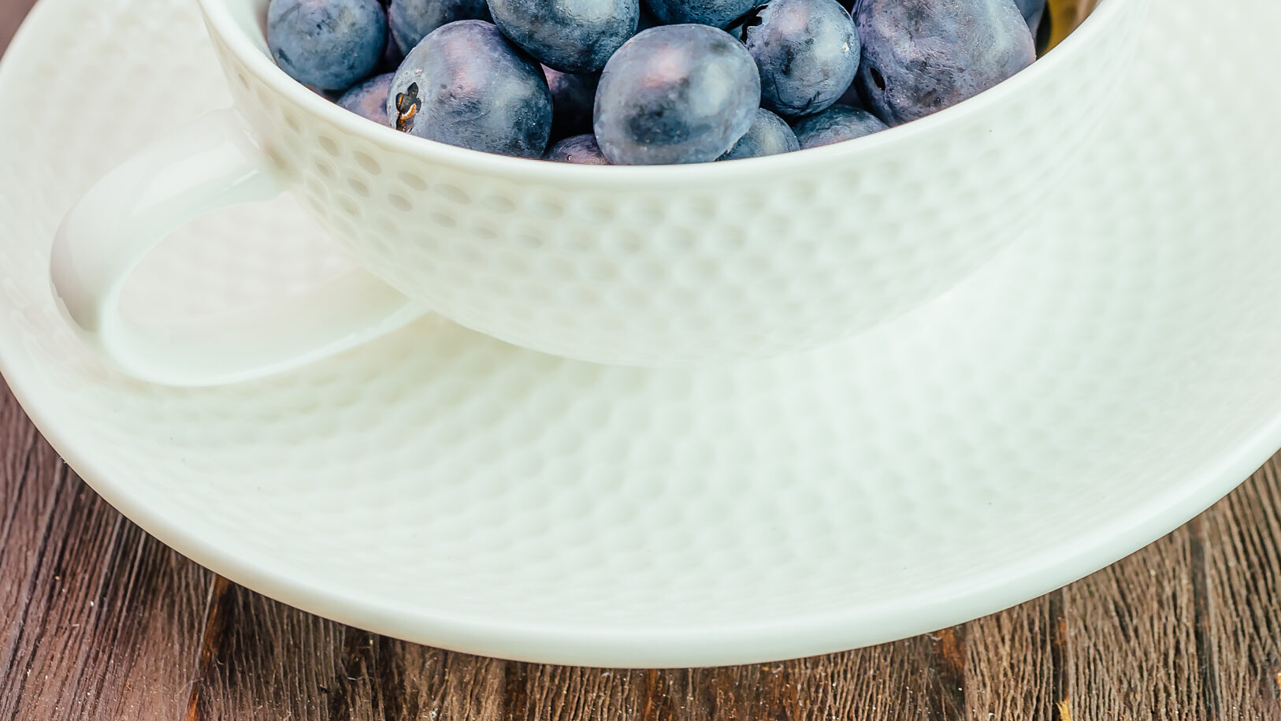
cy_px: 82
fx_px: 3363
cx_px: 870
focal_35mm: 99
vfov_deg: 12.2
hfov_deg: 21.5
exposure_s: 1/50
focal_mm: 60
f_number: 9
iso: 200
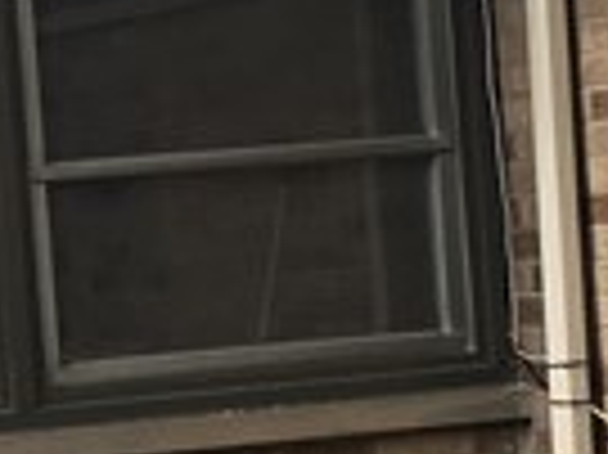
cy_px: 445
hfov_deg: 8.9
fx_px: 3861
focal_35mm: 220
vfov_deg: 6.7
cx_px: -153
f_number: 2.2
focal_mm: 4.15
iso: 25
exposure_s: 1/663
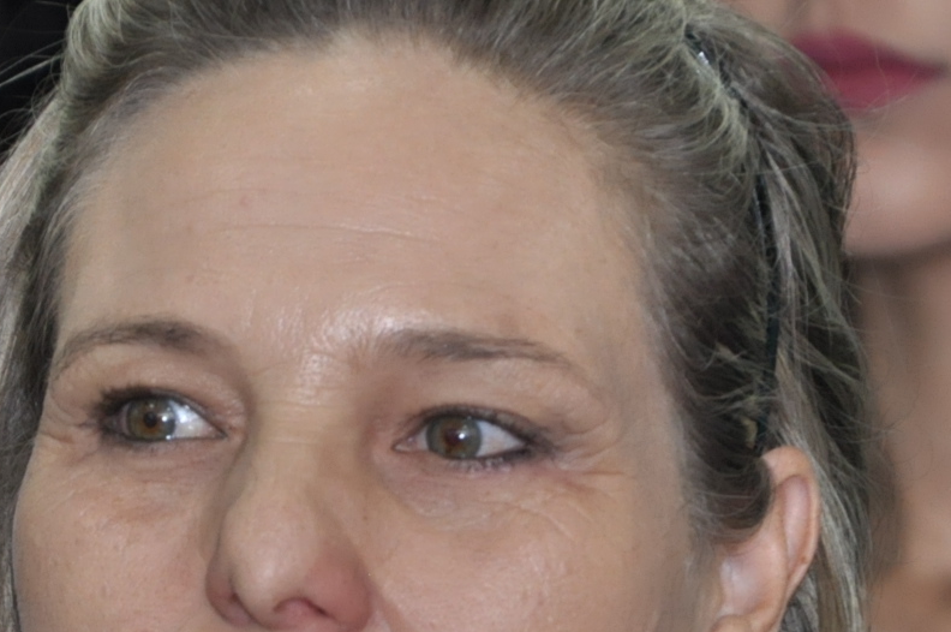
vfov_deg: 1.1
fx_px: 32136
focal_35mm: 1218
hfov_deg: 1.7
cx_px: 385
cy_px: 577
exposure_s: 1/60
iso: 1000
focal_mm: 300
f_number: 6.3
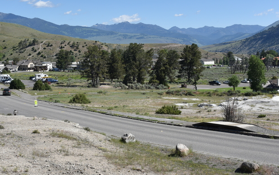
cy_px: 78
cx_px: 111
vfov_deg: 22.0
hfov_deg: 34.4
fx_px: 449
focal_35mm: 59
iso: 100
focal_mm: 28
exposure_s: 1/320
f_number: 9
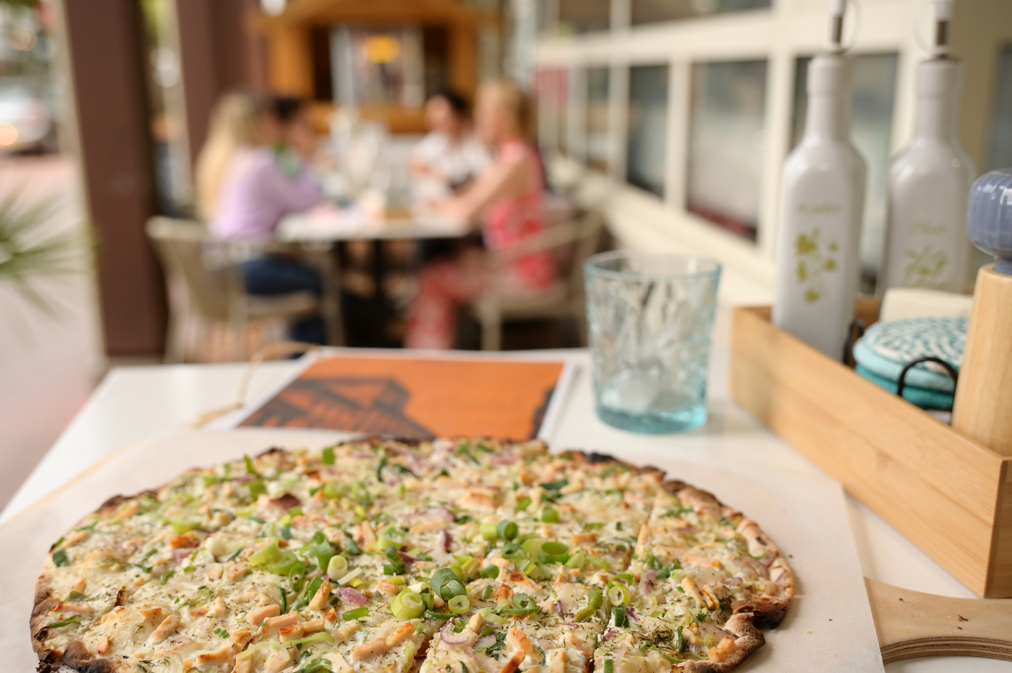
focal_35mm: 36
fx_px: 1011
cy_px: 336
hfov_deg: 53.2
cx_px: 506
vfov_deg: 36.8
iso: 400
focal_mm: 36
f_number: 4
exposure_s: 1/100
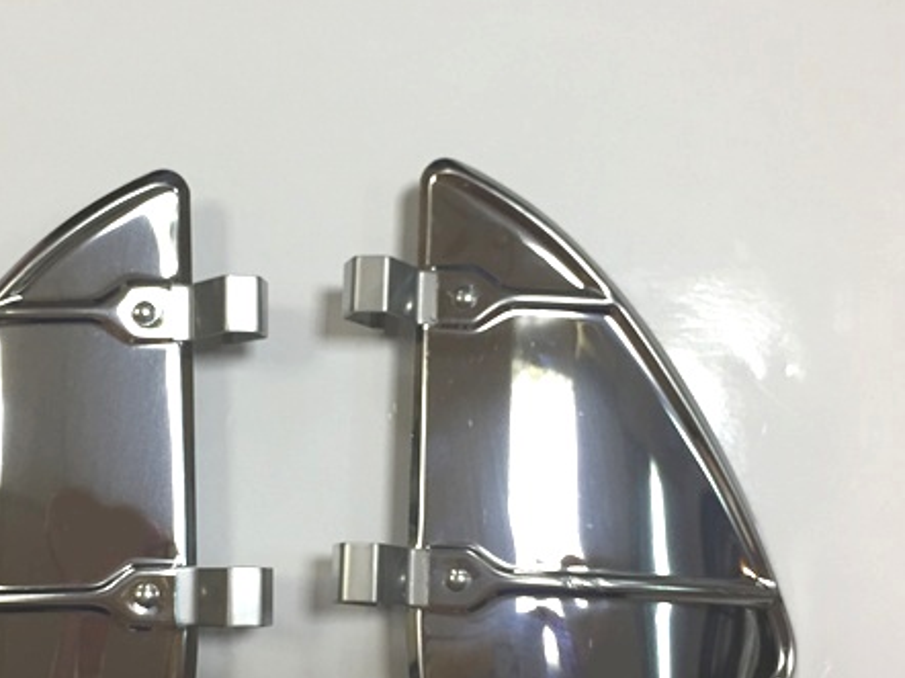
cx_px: 303
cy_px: 449
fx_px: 1097
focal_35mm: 42
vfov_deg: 34.0
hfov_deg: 44.2
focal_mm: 4.15
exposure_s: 1/30
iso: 40
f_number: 2.2
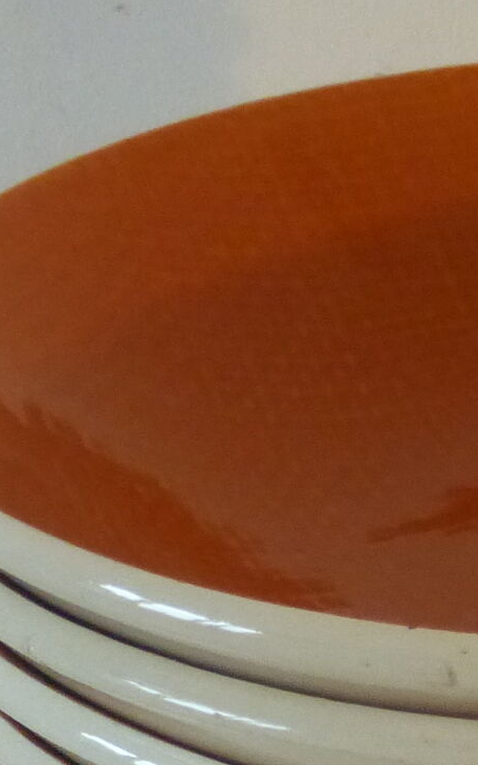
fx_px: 2231
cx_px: 784
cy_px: 891
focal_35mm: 107
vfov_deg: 18.5
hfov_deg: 11.6
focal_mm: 4.3
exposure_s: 1/80
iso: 400
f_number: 3.3
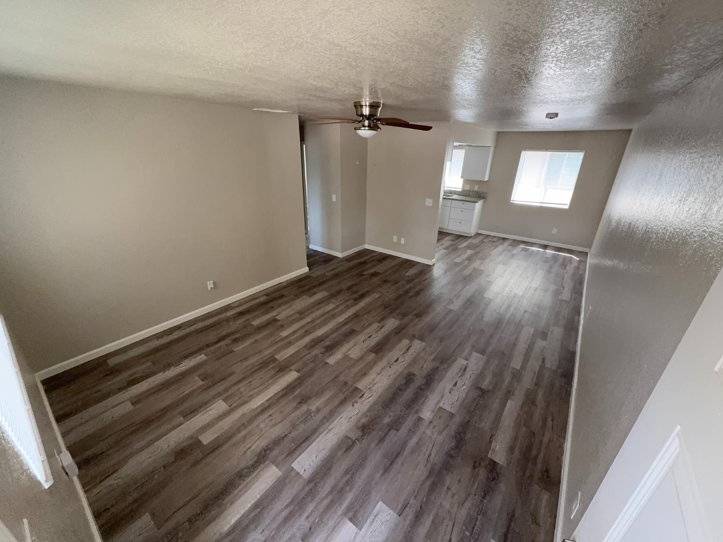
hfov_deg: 102.1
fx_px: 292
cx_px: 362
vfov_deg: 85.7
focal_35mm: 14
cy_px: 271
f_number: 2.2
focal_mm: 2.22
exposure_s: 1/99
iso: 250
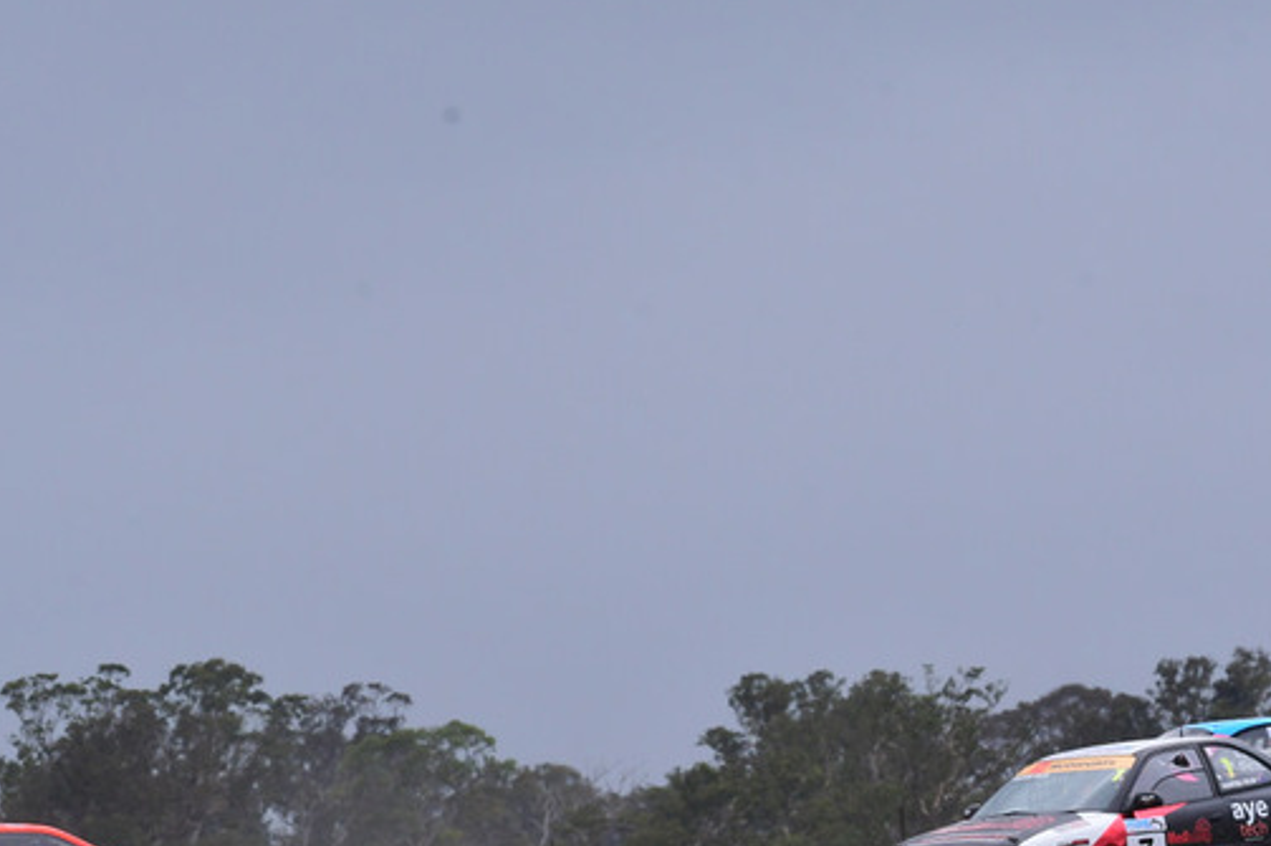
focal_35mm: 764
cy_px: 659
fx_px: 26963
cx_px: 991
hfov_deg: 2.7
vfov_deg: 1.8
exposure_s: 1/640
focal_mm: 320
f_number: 13
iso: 640
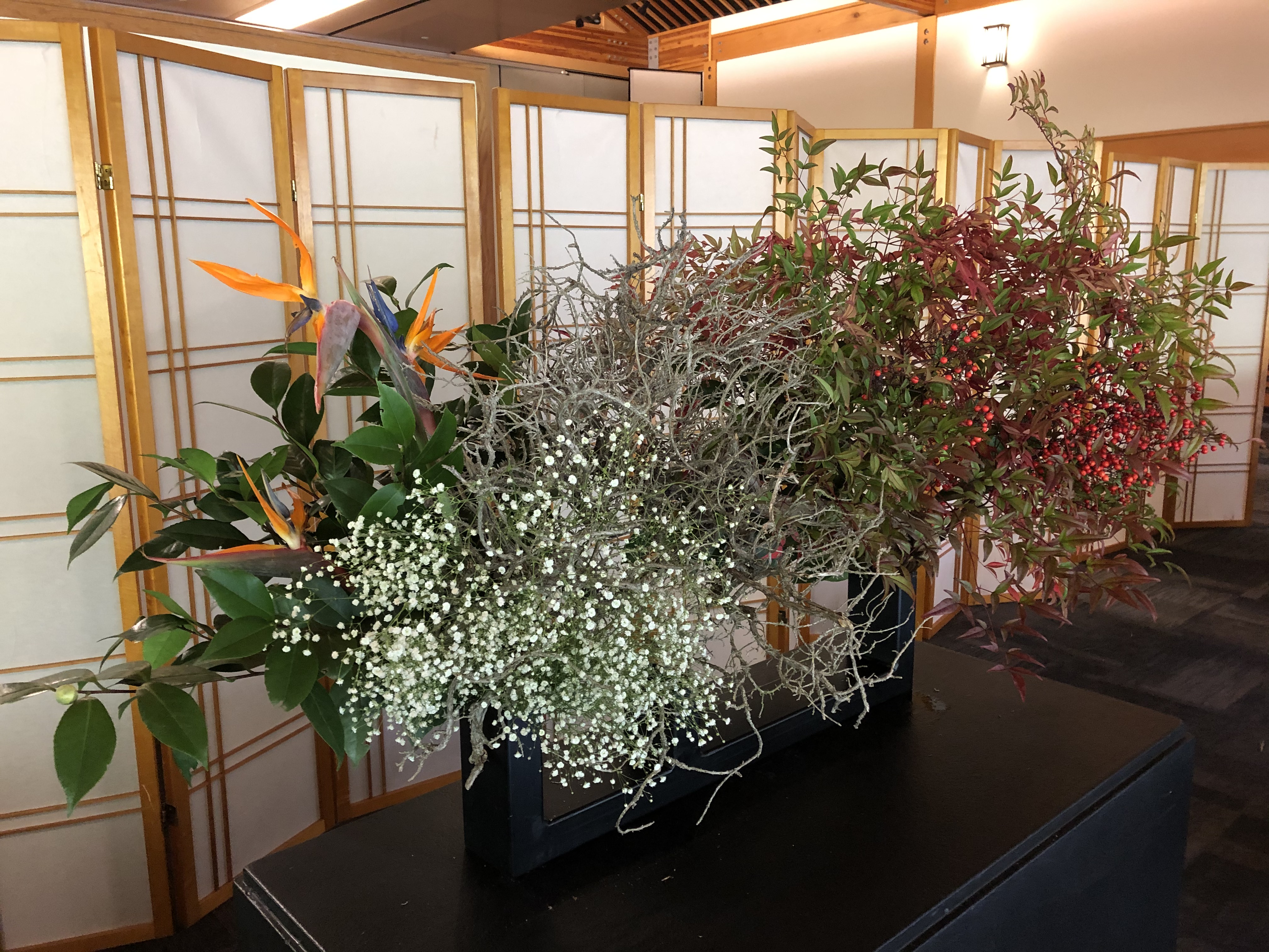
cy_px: 476
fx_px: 1026
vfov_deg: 49.7
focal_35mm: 28
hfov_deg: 63.4
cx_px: 634
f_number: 1.8
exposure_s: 1/9
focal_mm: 3.99
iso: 100
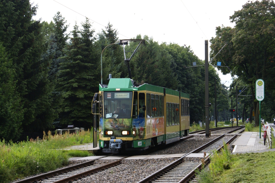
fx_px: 802
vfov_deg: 13.0
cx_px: 138
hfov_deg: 19.5
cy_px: 92
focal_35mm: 105
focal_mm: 70
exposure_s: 1/200
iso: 320
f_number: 8
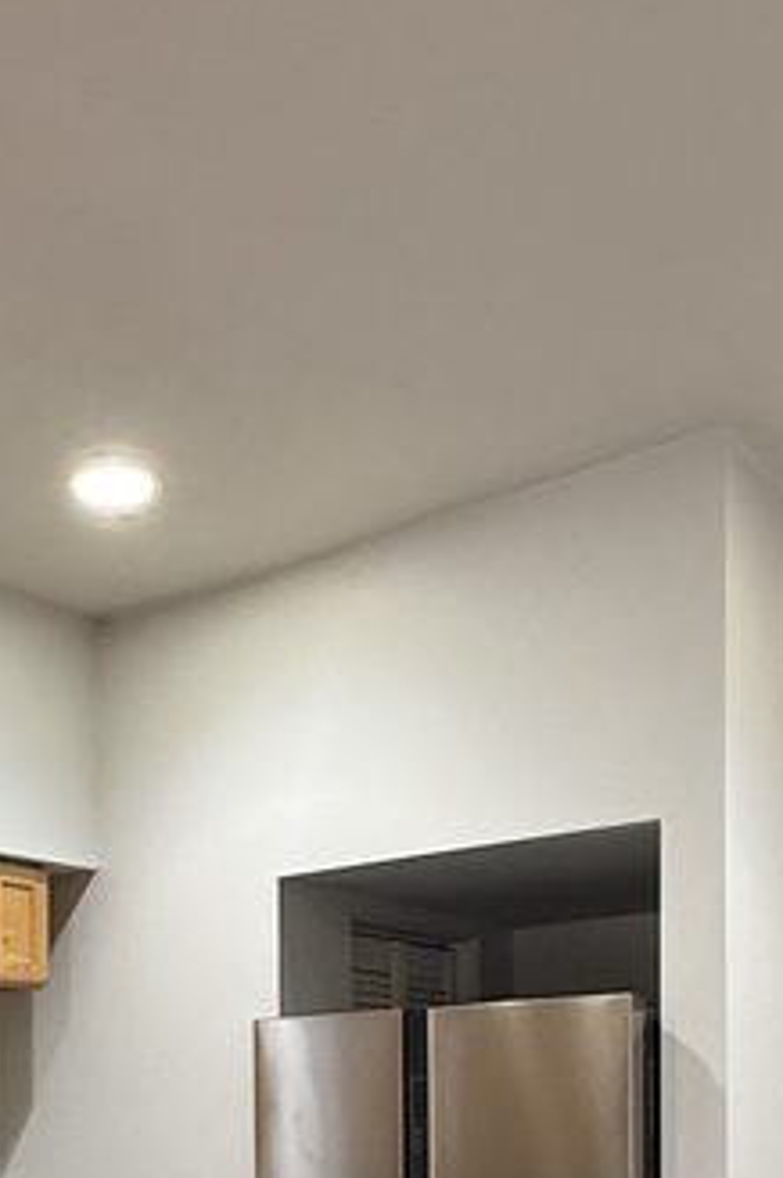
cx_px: 187
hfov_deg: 27.6
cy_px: 1207
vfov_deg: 36.5
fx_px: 1569
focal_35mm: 48
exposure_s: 1/60
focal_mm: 2.22
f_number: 2.2
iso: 400
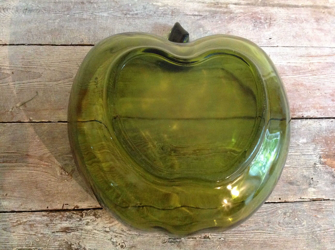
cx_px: 168
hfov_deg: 52.7
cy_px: 125
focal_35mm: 35
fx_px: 338
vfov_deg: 40.6
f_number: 2.4
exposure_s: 1/15
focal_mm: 4.28
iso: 640
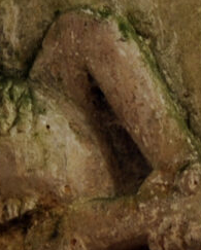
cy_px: 113
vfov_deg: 1.2
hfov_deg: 1.0
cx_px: 669
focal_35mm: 1577
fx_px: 11705
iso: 200
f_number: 7.1
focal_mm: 165
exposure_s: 1/5
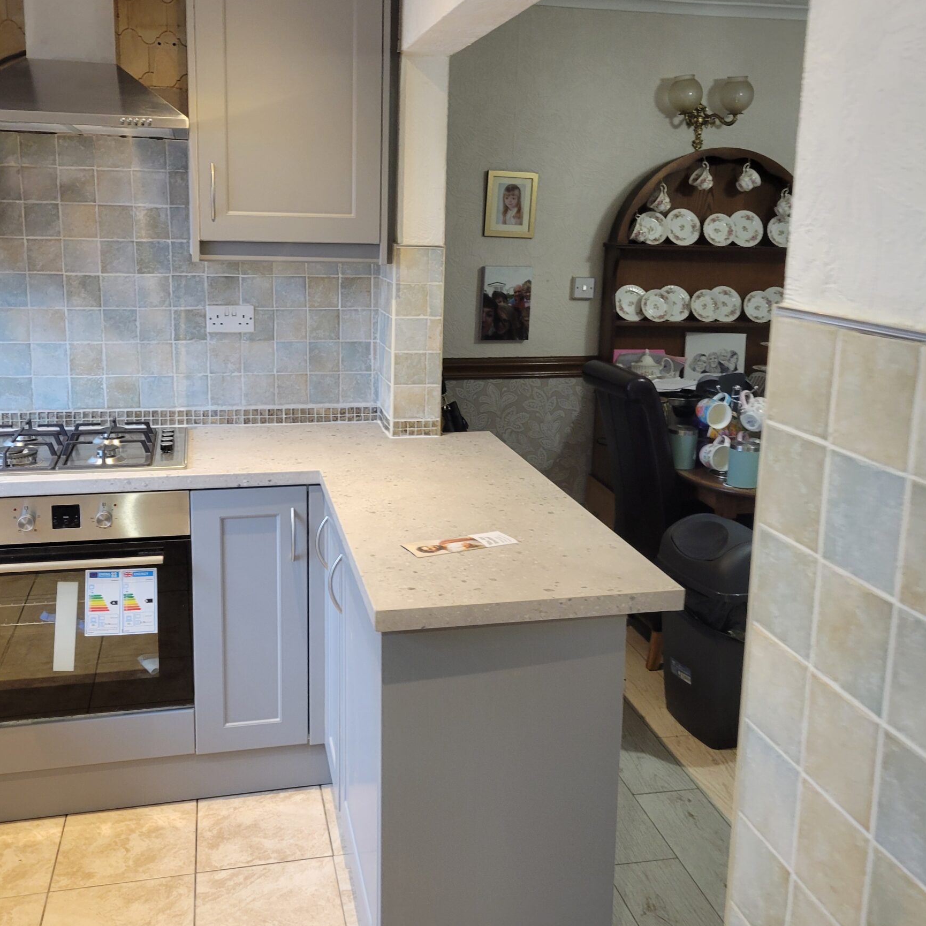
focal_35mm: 34
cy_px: 416
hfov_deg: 48.4
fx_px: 1029
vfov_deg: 48.4
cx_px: 427
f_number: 1.8
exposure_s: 1/40
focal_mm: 5.4
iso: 200
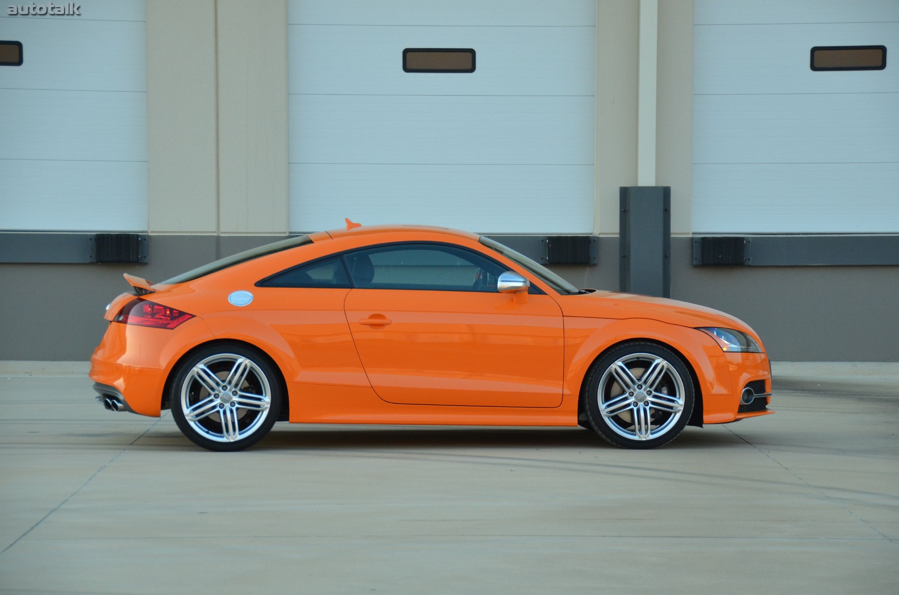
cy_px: 298
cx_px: 450
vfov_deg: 11.1
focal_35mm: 123
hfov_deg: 16.7
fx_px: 3065
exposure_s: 1/500
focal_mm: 82
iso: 1100
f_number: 5
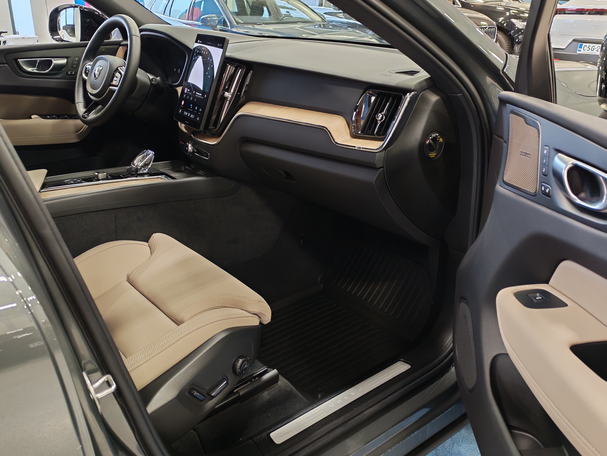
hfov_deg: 54.0
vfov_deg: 41.8
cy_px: 228
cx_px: 304
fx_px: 596
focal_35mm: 34
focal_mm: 6.12
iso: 740
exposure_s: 1/50
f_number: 1.9
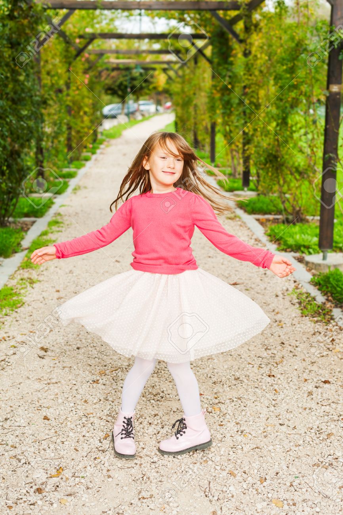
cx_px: 172
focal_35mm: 50
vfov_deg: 39.6
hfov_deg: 27.0
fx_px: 715
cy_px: 258
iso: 200
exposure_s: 1/800
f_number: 4
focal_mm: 50
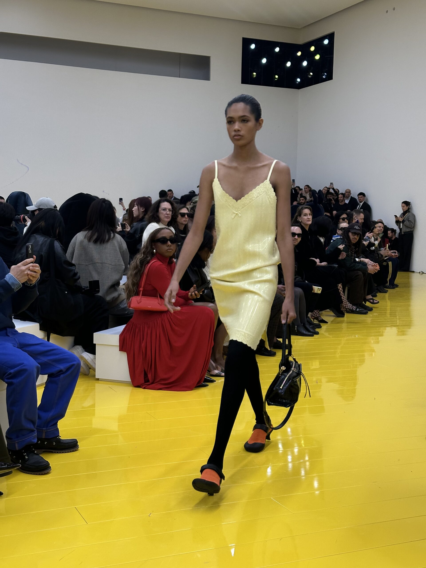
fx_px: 788
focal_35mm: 48
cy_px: 284
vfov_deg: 39.7
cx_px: 213
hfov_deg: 30.3
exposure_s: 1/1085
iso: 64
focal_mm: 6.86
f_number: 1.78
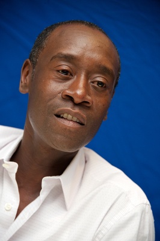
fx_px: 1269
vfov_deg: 10.8
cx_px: 80
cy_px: 120
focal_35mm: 190
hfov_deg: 7.2
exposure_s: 1/250
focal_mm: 190
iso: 1600
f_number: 5.6
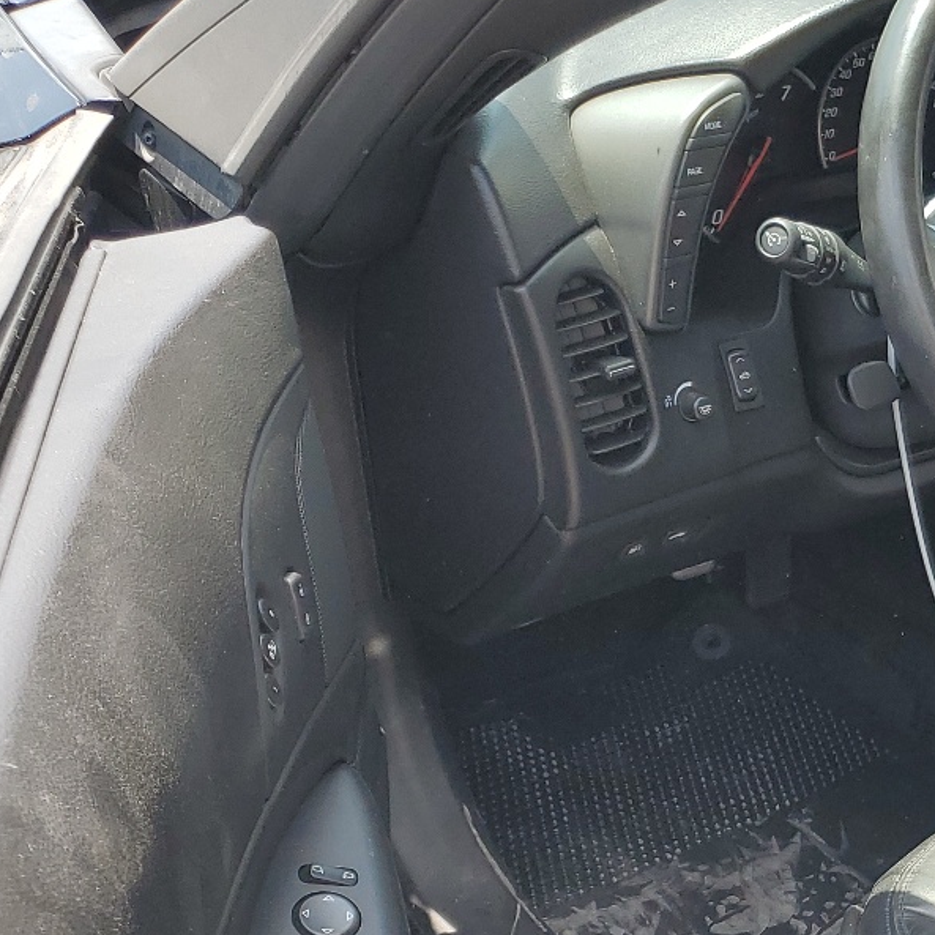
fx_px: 1895
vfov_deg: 27.1
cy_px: 777
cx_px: 1126
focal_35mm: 62
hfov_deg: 25.0
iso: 50
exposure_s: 1/769
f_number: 1.5
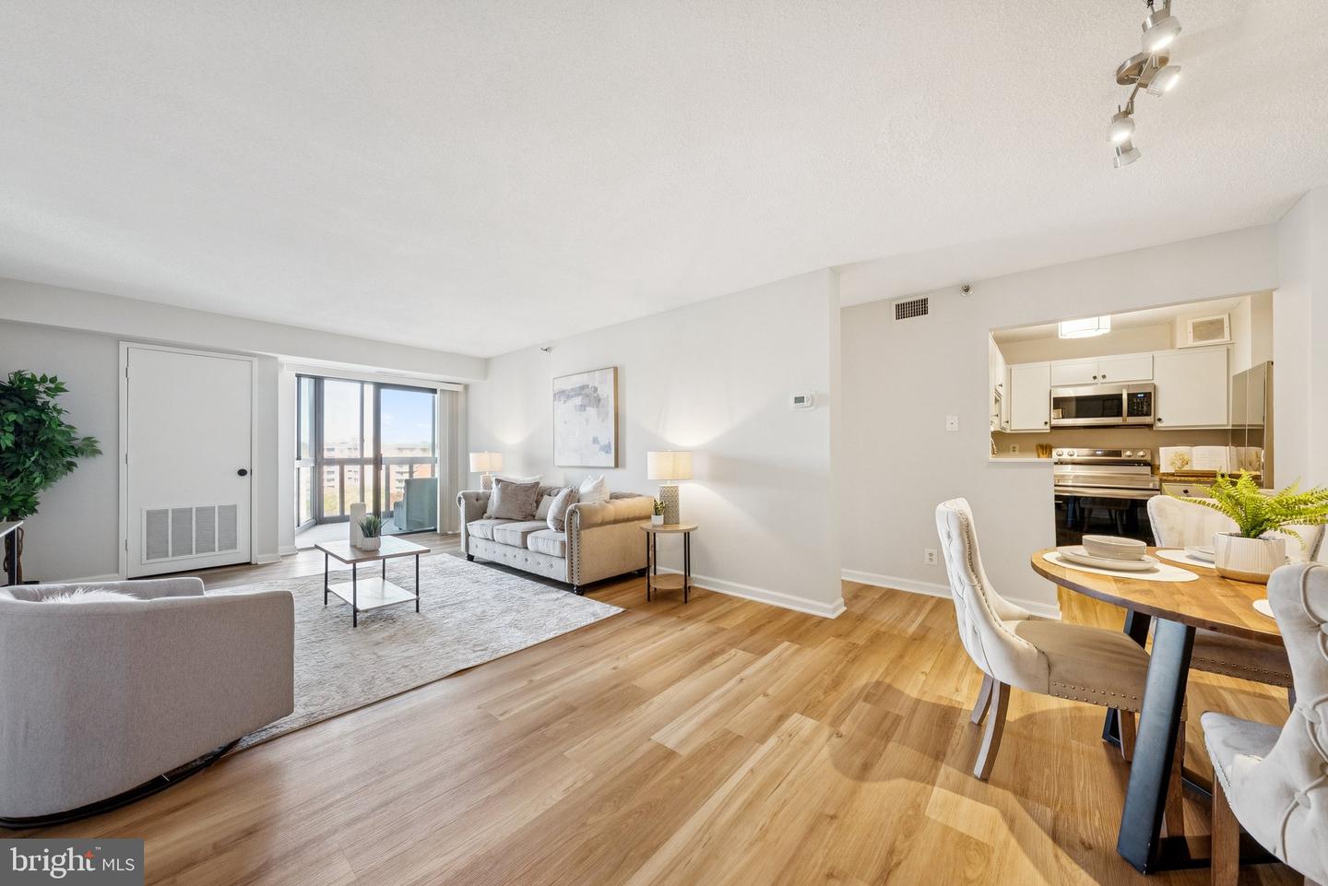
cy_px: 443
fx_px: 443
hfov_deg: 112.6
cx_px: 664
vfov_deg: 90.0
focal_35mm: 12
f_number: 7.1
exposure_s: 1/40
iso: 640
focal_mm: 12
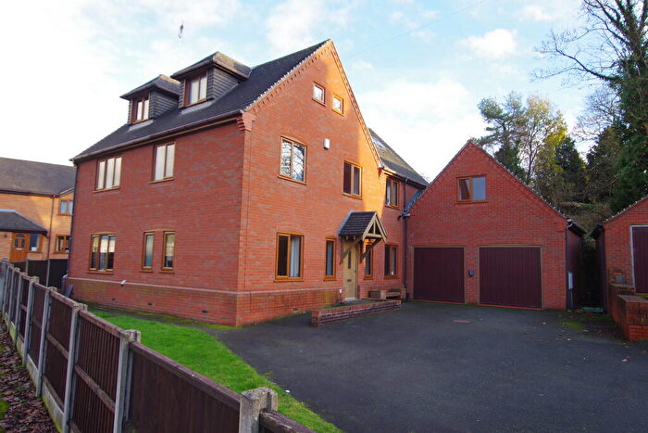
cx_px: 324
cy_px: 216
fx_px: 405
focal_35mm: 22
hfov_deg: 77.3
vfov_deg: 56.2
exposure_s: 1/40
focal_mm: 15
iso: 400
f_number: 11
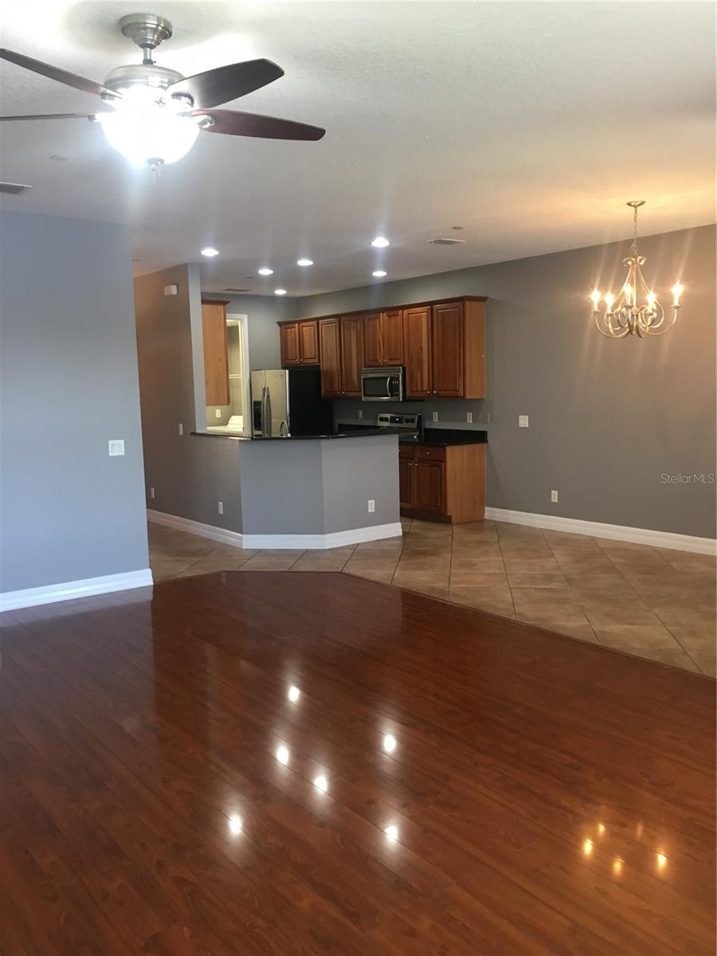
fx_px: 801
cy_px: 478
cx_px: 358
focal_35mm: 29
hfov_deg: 48.2
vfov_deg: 61.7
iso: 100
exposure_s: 1/30
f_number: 2.2
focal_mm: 4.15
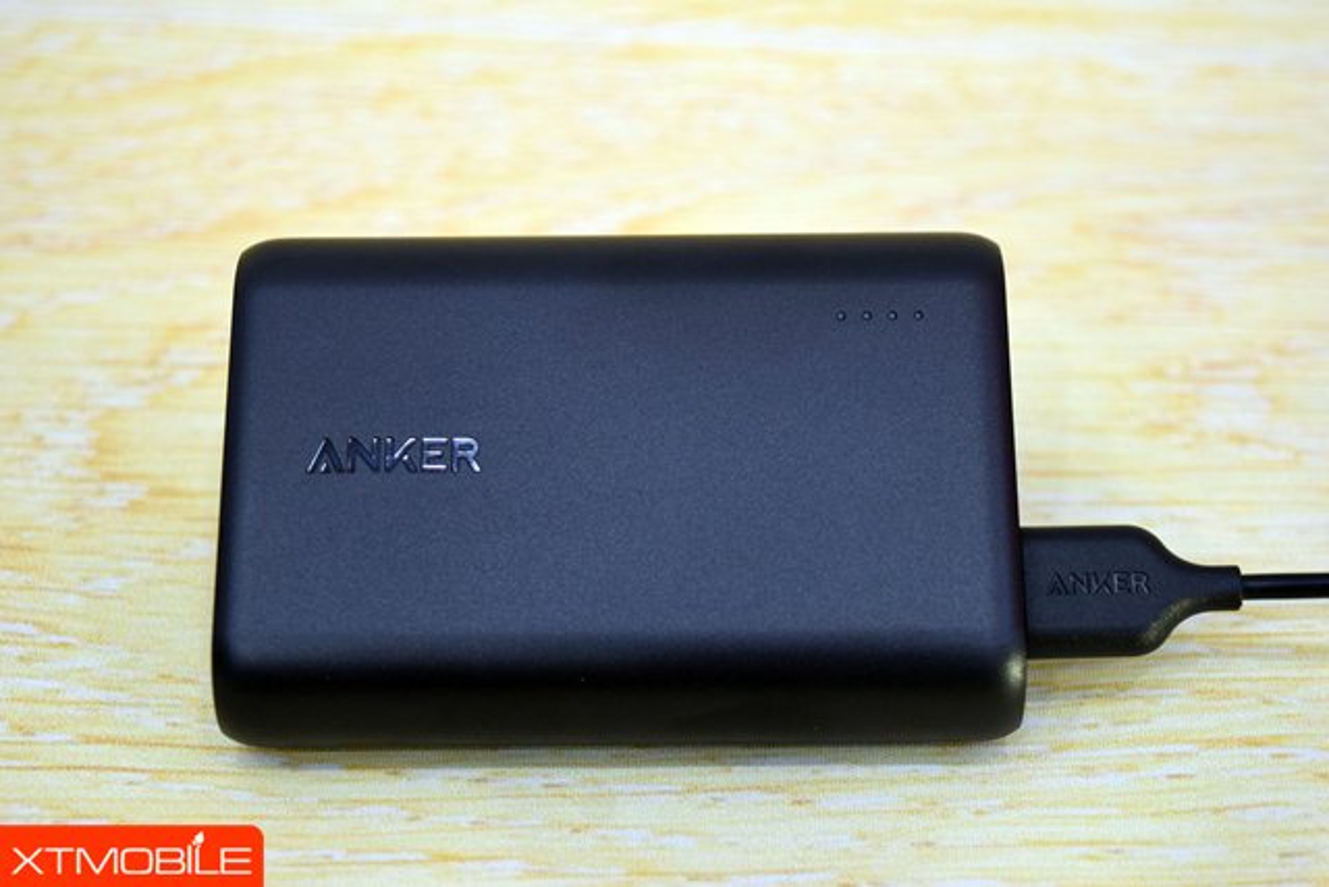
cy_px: 444
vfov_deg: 21.6
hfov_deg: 31.9
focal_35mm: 63
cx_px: 664
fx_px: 2326
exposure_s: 1/100
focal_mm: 42
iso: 800
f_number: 5
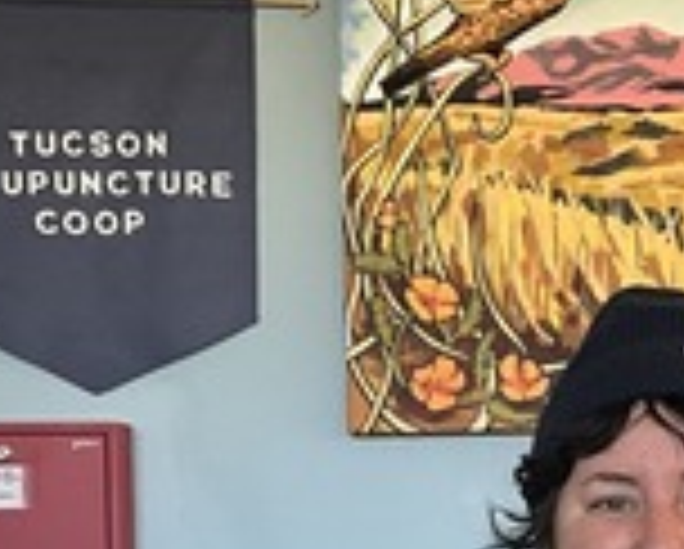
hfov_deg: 18.1
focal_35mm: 104
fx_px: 2108
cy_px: 644
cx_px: 616
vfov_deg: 14.4
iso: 80
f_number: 1.8
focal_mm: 3
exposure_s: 1/60
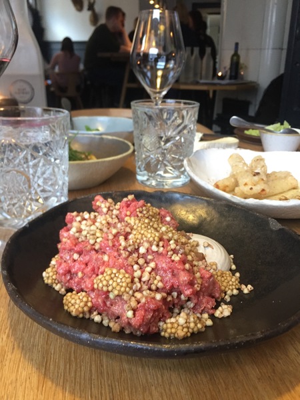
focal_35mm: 29
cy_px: 200
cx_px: 150
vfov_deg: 61.7
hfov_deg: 48.2
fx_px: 335
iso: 200
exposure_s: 1/33
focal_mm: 4.15
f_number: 2.2
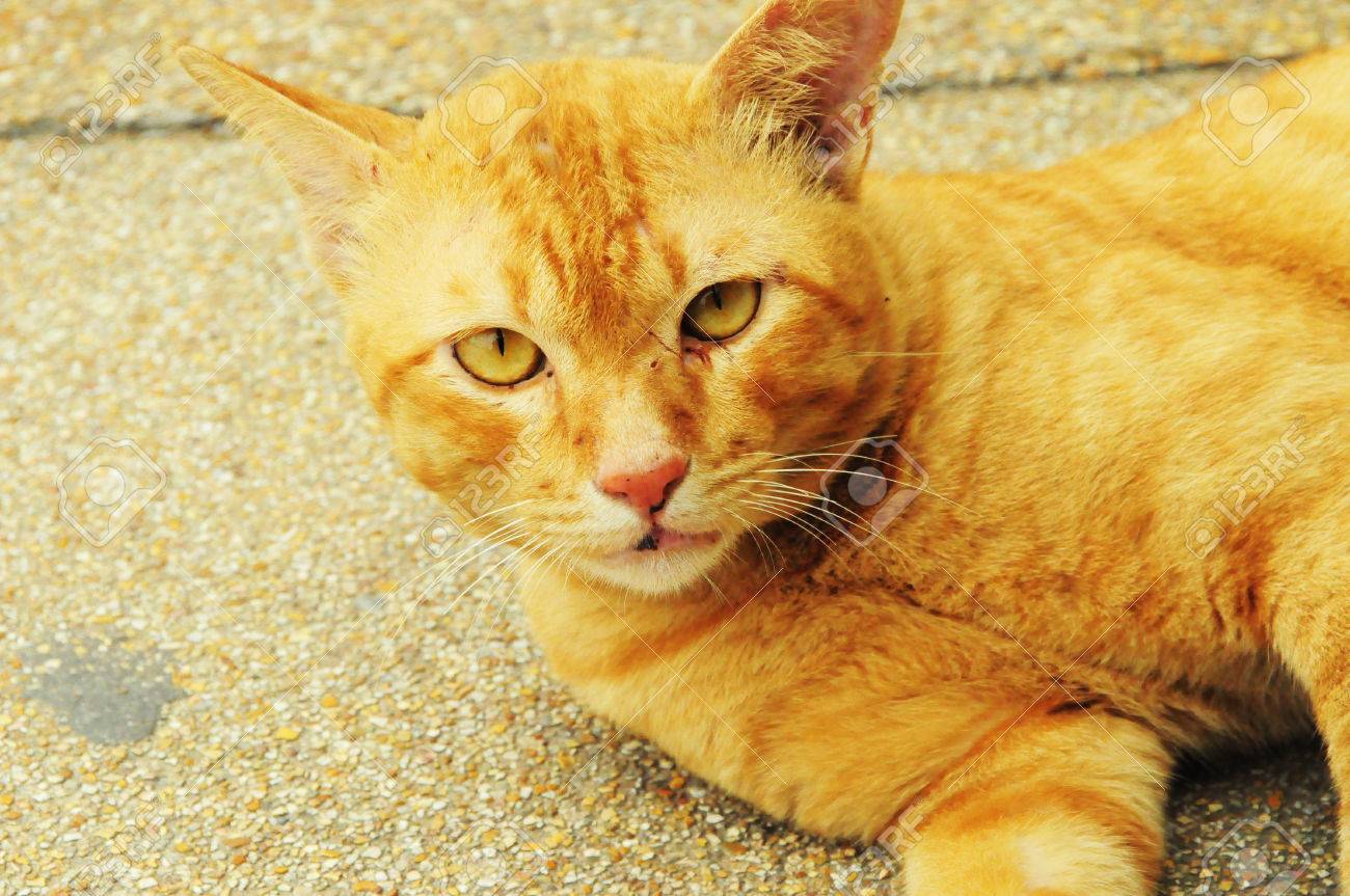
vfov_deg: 11.4
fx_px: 4494
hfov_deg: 17.1
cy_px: 448
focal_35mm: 120
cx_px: 675
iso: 3200
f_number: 10
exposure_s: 1/1600
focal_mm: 80
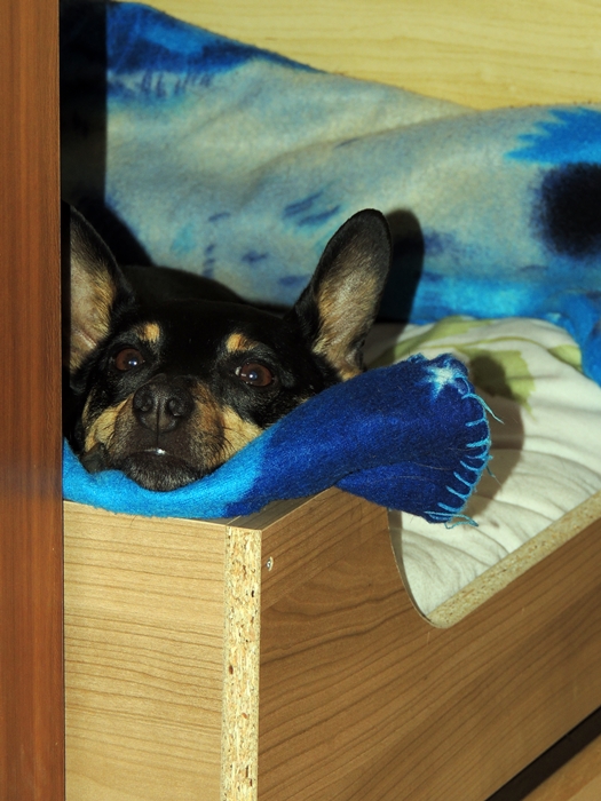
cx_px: 300
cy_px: 400
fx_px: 4630
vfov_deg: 9.9
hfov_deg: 7.4
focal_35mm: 200
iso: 200
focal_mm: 35.6
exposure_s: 1/60
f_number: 4.6
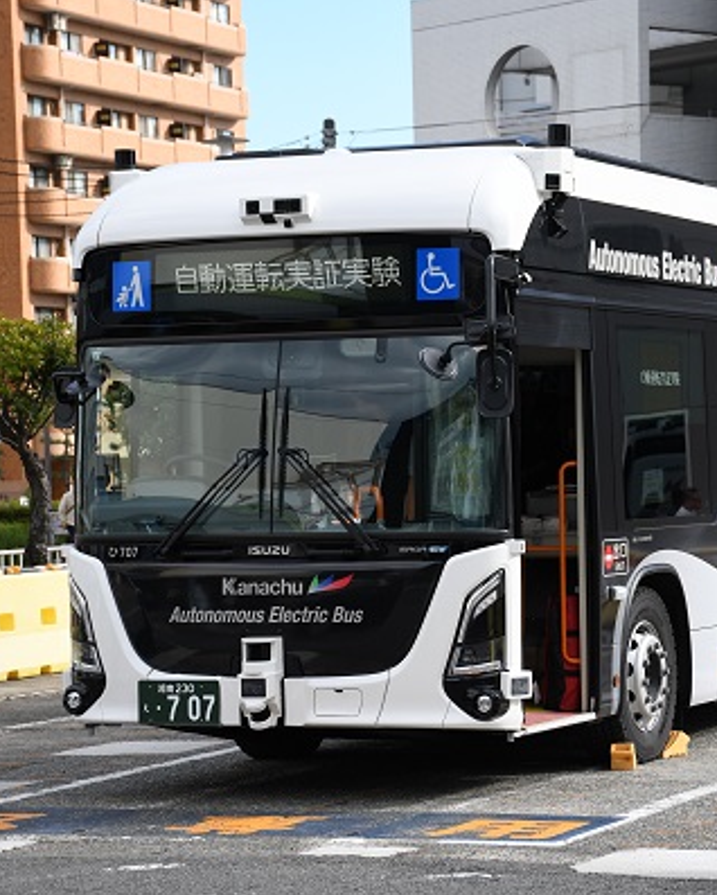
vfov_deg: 16.2
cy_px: 446
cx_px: 476
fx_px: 3154
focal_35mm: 119
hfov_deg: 13.0
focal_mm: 56
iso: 200
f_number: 5.6
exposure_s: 1/500
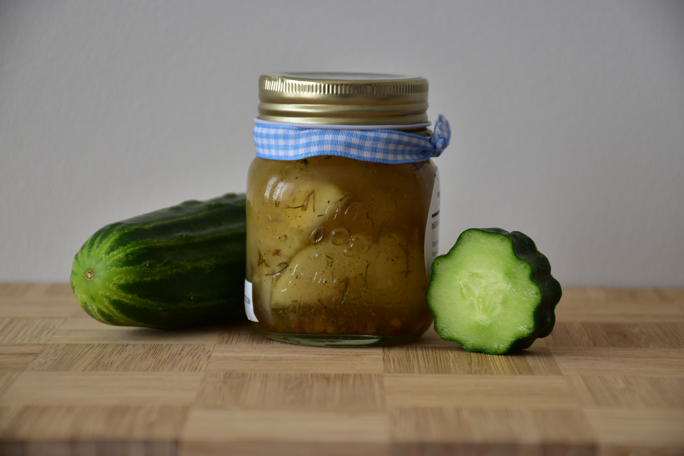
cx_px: 342
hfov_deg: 14.4
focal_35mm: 142
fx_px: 2707
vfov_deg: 9.6
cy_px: 228
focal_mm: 95
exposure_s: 1/80
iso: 200
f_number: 6.3
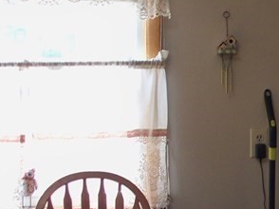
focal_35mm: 122
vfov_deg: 12.1
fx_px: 983
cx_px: 321
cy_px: 176
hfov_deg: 15.6
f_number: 2.8
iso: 100
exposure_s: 1/30
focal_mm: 7.54
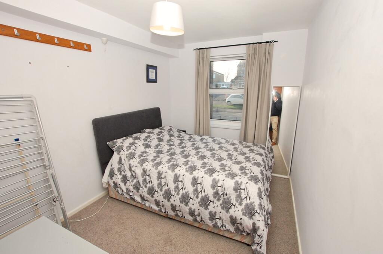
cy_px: 127
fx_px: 159
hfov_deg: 100.4
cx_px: 192
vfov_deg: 77.2
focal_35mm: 15
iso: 800
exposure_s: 1/200
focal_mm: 10
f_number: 7.1
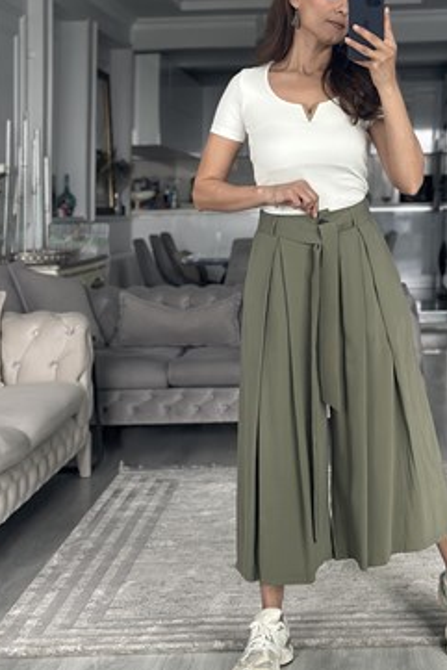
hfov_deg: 19.4
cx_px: 313
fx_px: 1302
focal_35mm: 70
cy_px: 306
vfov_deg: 28.8
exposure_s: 1/58
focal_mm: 6.86
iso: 400
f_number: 1.78
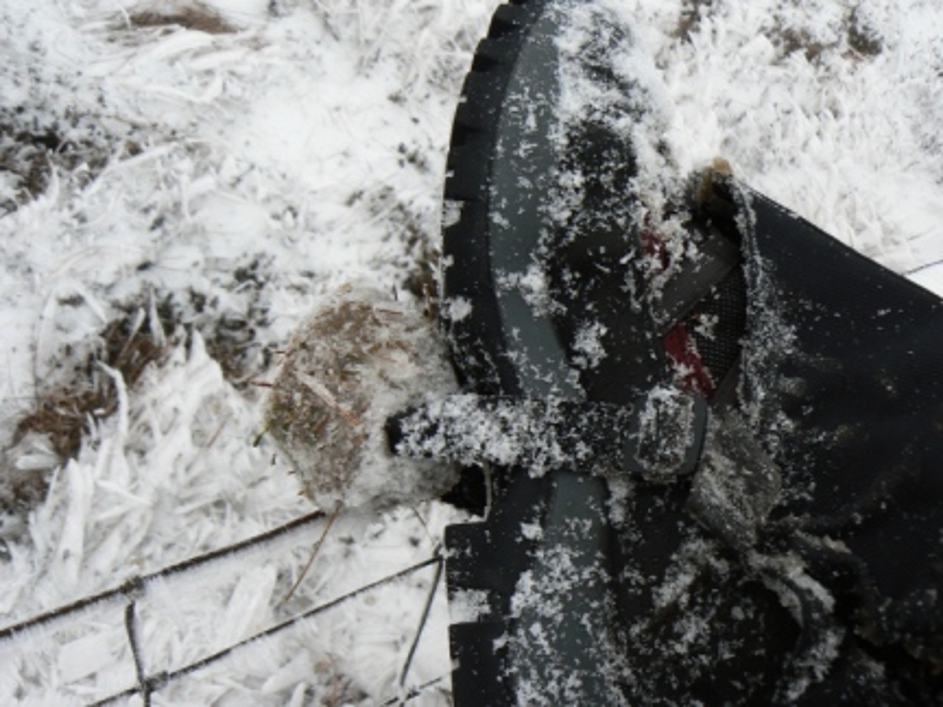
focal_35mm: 36
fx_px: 981
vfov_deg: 39.7
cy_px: 354
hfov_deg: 51.4
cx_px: 472
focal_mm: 6
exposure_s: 1/100
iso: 80
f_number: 5.6
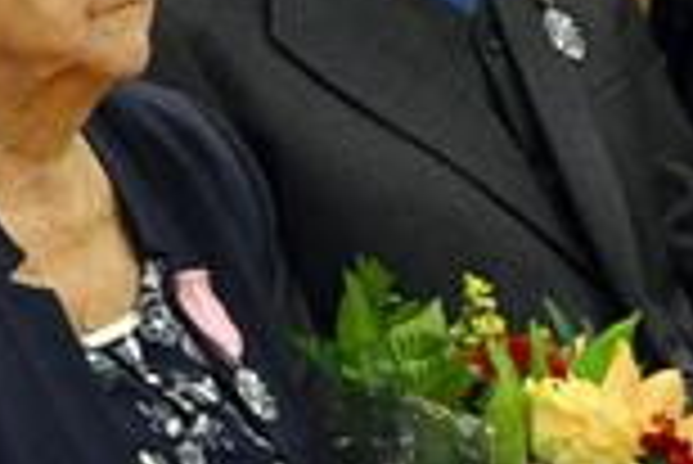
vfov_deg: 2.2
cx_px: -662
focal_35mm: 620
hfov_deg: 3.3
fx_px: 11941
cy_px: 155
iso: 2500
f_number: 5.6
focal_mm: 75
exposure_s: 1/80
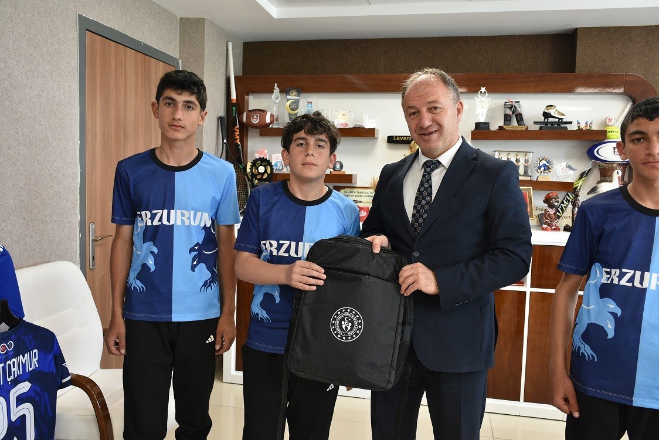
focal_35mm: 33
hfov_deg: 57.2
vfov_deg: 40.0
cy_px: 220
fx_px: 604
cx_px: 330
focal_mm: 22
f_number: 4.5
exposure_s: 1/80
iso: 800
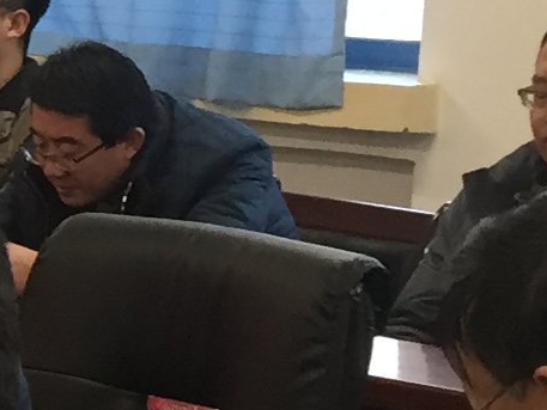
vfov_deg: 7.2
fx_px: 3272
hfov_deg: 8.5
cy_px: 286
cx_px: -879
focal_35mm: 207
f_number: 2.2
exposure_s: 1/33
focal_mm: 4.15
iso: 100
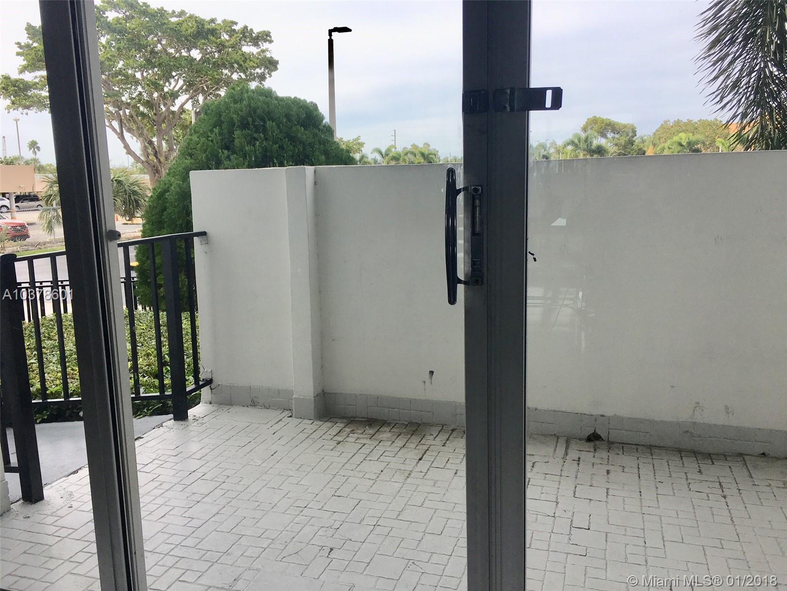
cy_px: 296
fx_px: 659
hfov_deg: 61.7
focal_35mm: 29
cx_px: 394
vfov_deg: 48.2
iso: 25
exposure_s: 1/793
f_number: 2.2
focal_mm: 4.15
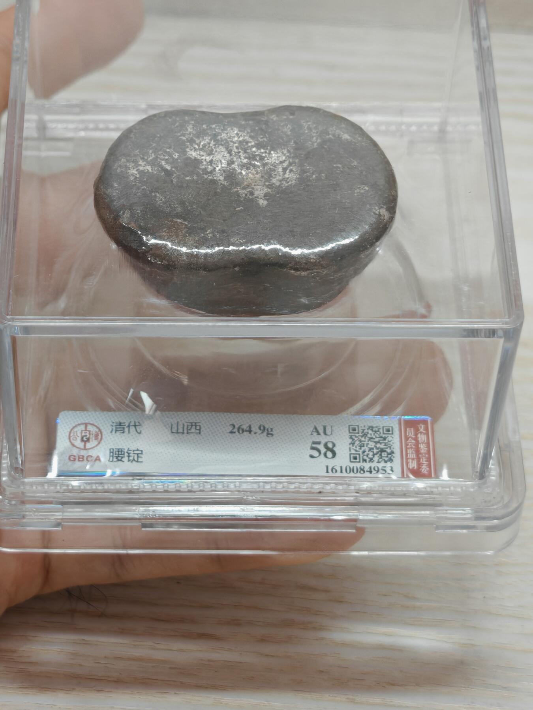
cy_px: 355
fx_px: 1950
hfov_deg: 15.6
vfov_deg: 20.7
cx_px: 266
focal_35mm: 95
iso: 50
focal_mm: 7.62
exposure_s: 1/92
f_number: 1.6
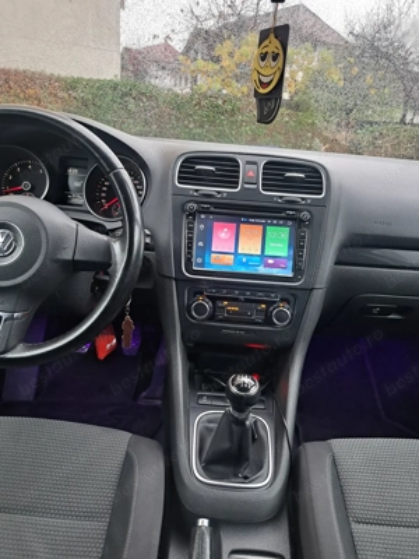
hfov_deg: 56.8
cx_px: 210
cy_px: 280
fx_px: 387
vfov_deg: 71.6
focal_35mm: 24
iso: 80
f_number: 1.8
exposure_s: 1/50
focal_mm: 5.23
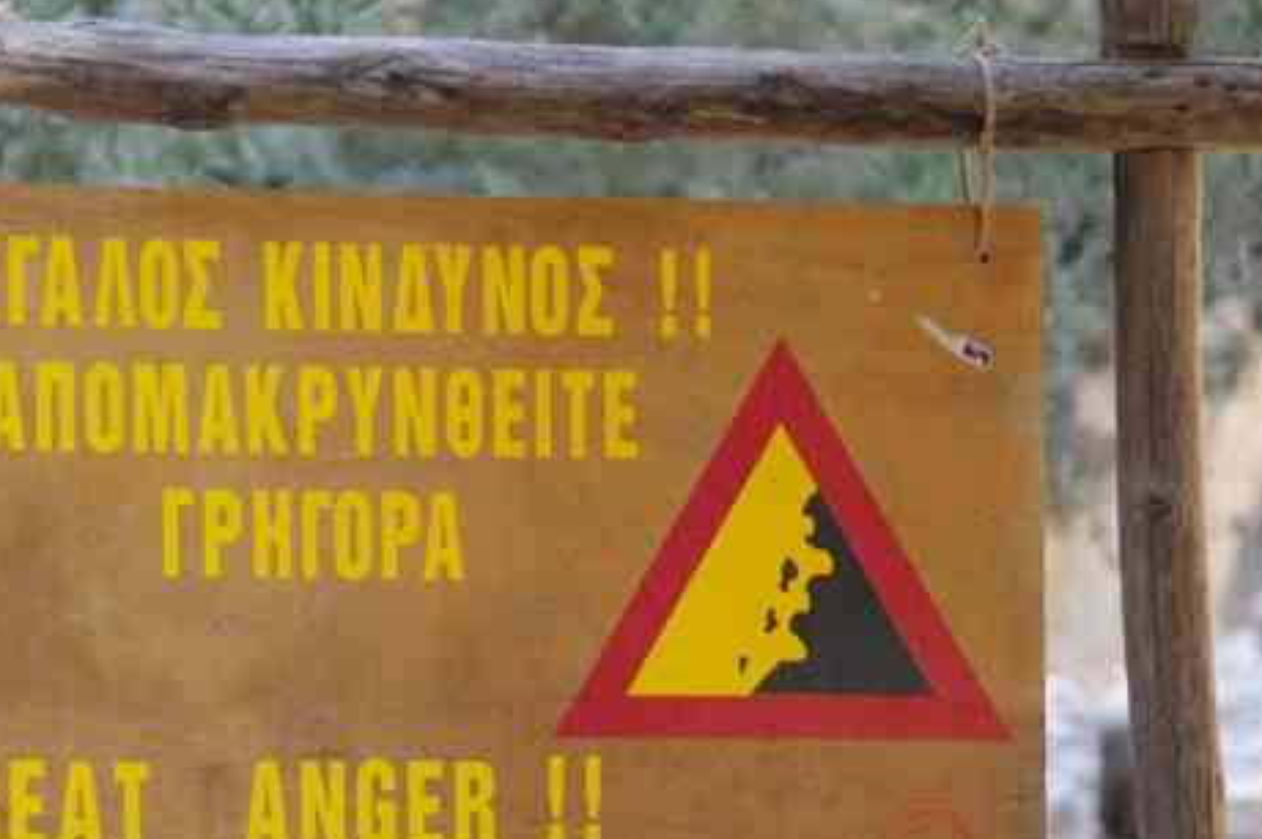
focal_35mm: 326
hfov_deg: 6.3
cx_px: 479
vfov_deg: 4.2
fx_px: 11420
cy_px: 672
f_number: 6.3
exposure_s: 1/125
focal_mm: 100
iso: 3200
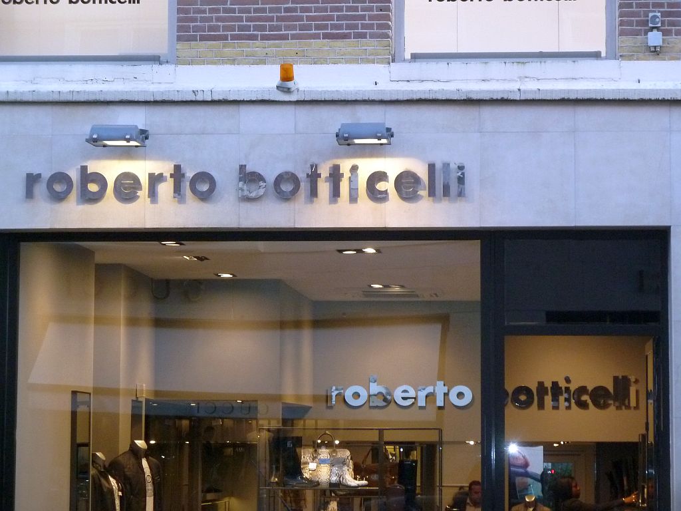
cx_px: 340
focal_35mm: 119
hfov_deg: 16.6
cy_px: 256
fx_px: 2341
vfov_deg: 12.5
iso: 400
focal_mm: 19.5
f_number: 4.4
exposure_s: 1/40
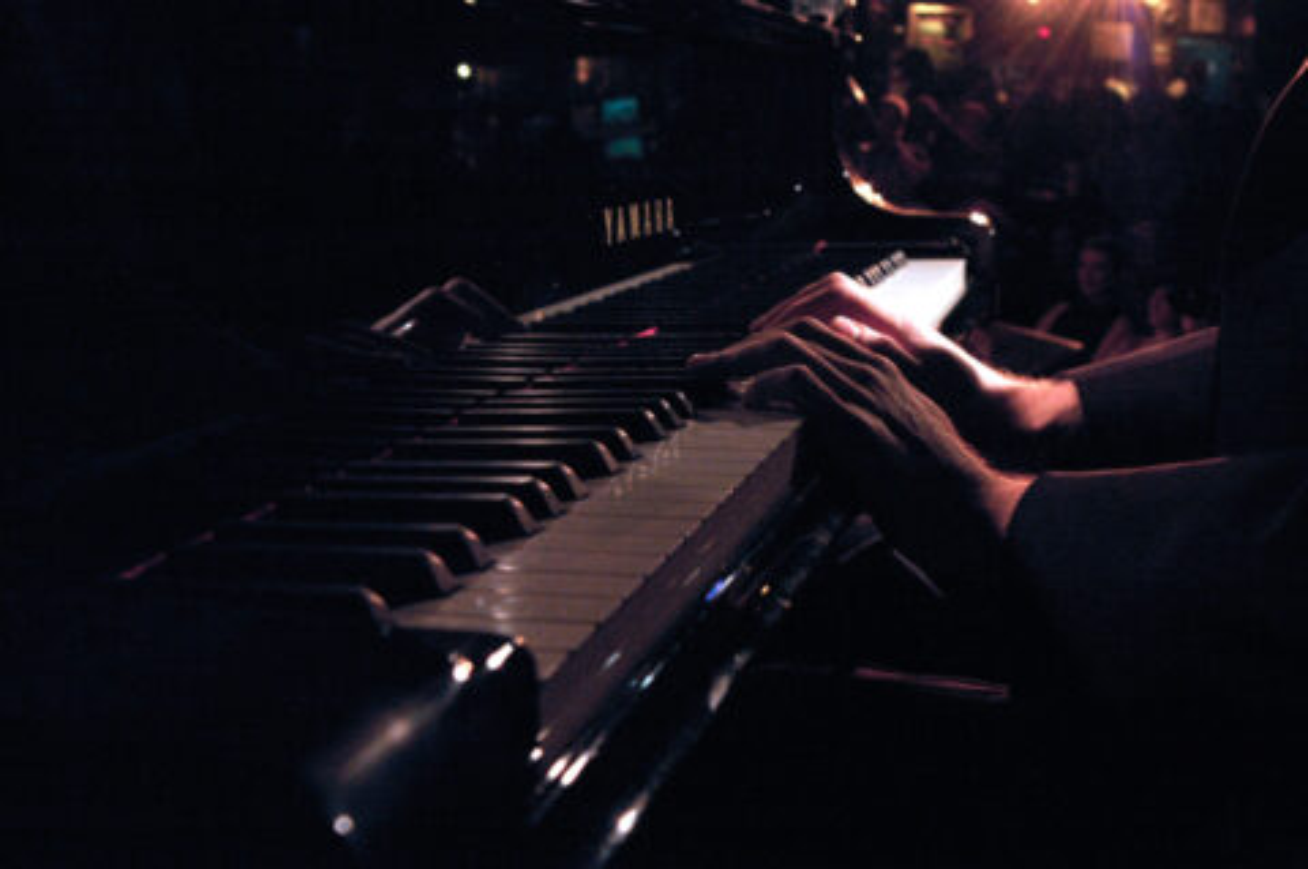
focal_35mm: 42
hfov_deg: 46.4
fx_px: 1524
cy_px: 434
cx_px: 654
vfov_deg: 31.8
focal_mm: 28
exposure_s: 1/20
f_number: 5.6
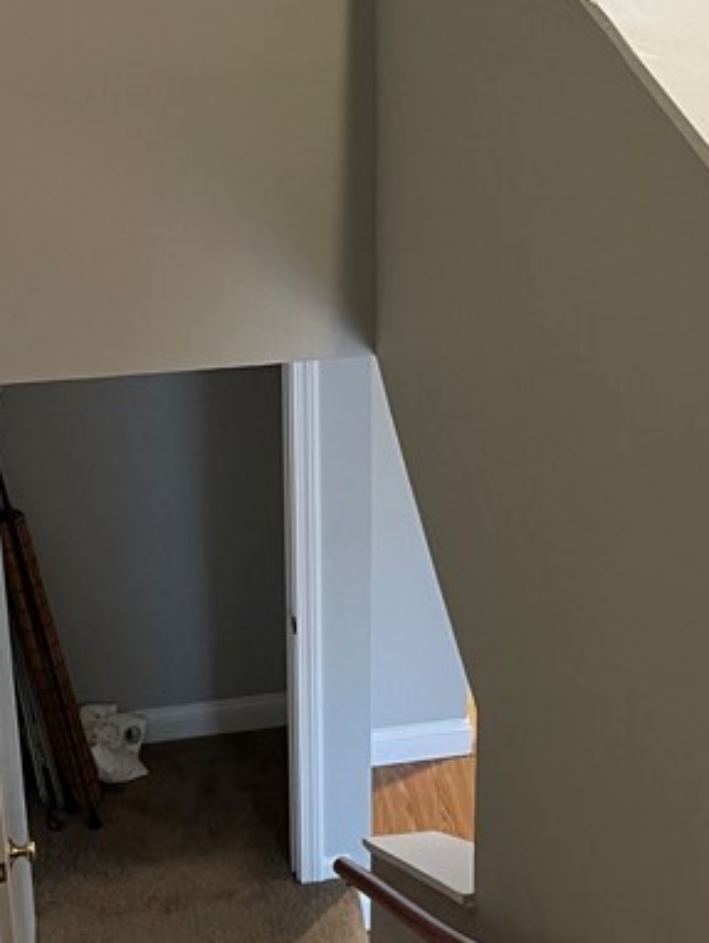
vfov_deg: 28.4
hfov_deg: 21.4
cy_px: 215
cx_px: 660
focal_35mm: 67
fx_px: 1828
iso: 160
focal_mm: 5.1
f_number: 1.6
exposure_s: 1/60
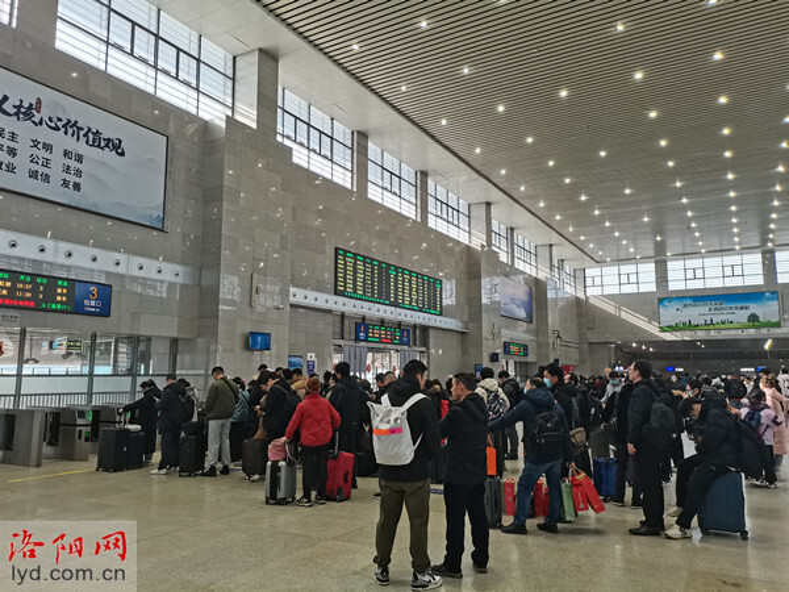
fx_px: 593
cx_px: 394
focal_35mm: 26
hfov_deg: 67.3
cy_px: 296
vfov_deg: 53.1
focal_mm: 5.58
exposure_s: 1/120
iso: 64
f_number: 1.8
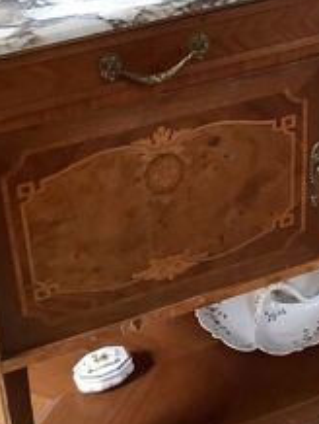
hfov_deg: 16.1
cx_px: 270
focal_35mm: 91
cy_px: 47
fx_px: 1116
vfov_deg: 21.1
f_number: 2.4
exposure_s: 1/50
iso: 160
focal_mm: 3.3
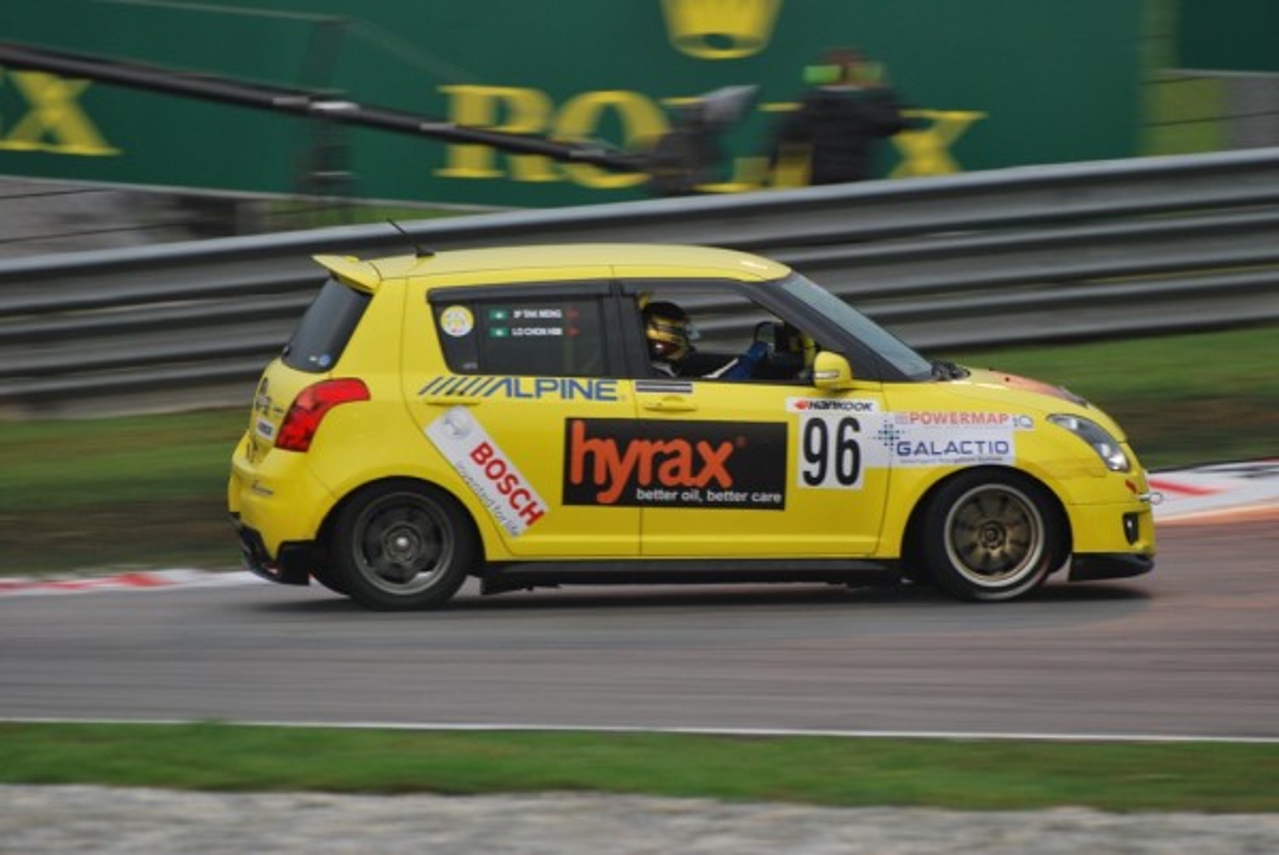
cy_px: 428
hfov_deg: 4.6
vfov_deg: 3.1
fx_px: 15999
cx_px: 640
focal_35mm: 450
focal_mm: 300
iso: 400
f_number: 5.6
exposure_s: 1/100
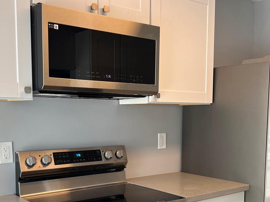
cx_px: 131
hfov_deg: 40.4
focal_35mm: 47
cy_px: 150
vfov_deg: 30.4
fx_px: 367
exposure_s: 1/111
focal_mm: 5.7
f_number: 1.5
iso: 40
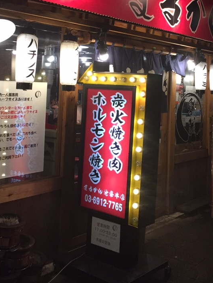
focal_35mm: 49
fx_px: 402
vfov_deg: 37.9
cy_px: 70
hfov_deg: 29.6
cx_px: 133
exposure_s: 1/30
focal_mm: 4.15
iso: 50
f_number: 2.2
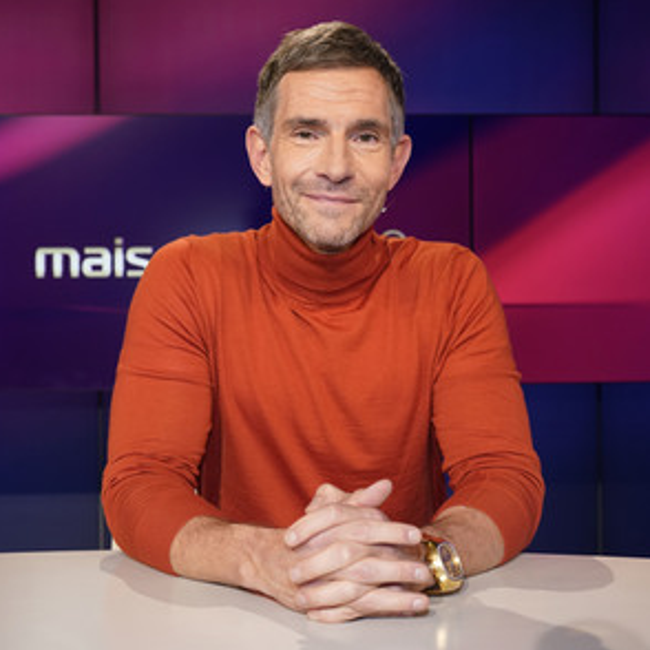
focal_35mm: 43
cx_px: 313
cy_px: 327
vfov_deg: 39.2
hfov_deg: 39.2
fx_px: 914
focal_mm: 33
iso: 1600
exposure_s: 1/125
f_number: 4.5
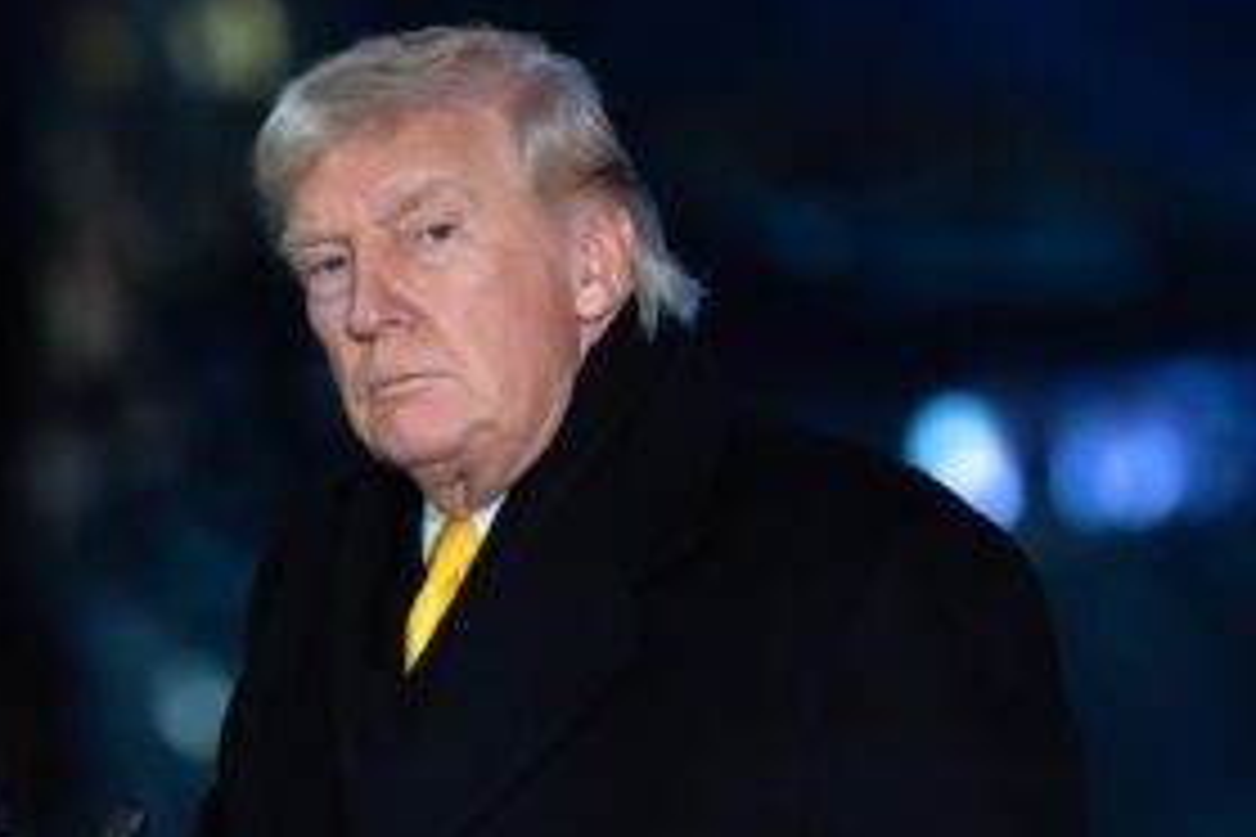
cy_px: 544
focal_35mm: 227
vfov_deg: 6.1
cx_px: 405
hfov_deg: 9.1
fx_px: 7919
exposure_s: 1/200
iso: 10000
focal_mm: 151
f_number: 3.2
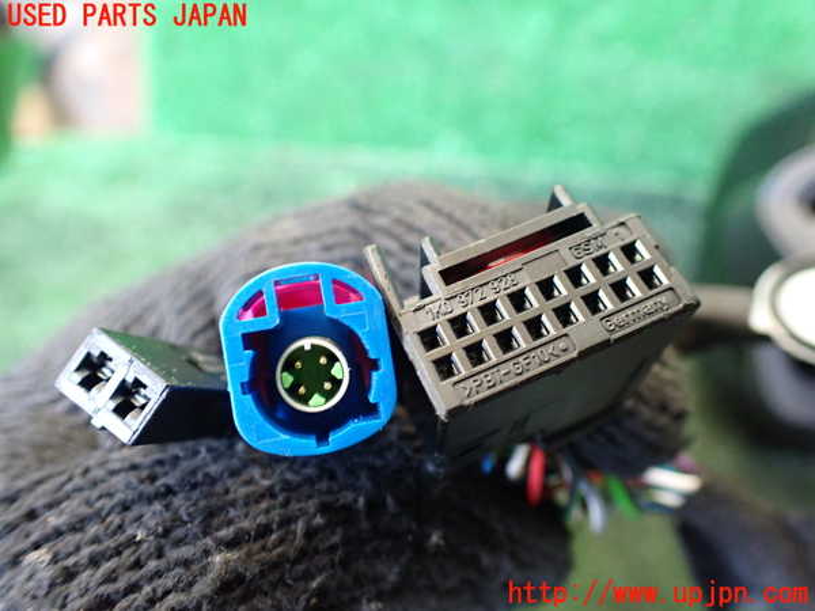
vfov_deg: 46.8
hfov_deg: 60.0
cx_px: 408
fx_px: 706
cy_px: 306
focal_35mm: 30
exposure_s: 1/50
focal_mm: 5.4
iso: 800
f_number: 2.3
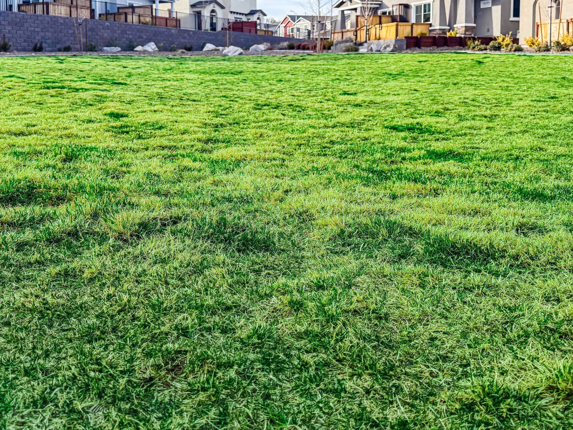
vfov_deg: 41.7
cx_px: 261
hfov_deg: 53.9
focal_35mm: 34
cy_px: 190
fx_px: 563
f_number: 1.78
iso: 80
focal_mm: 6.76
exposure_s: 1/1770
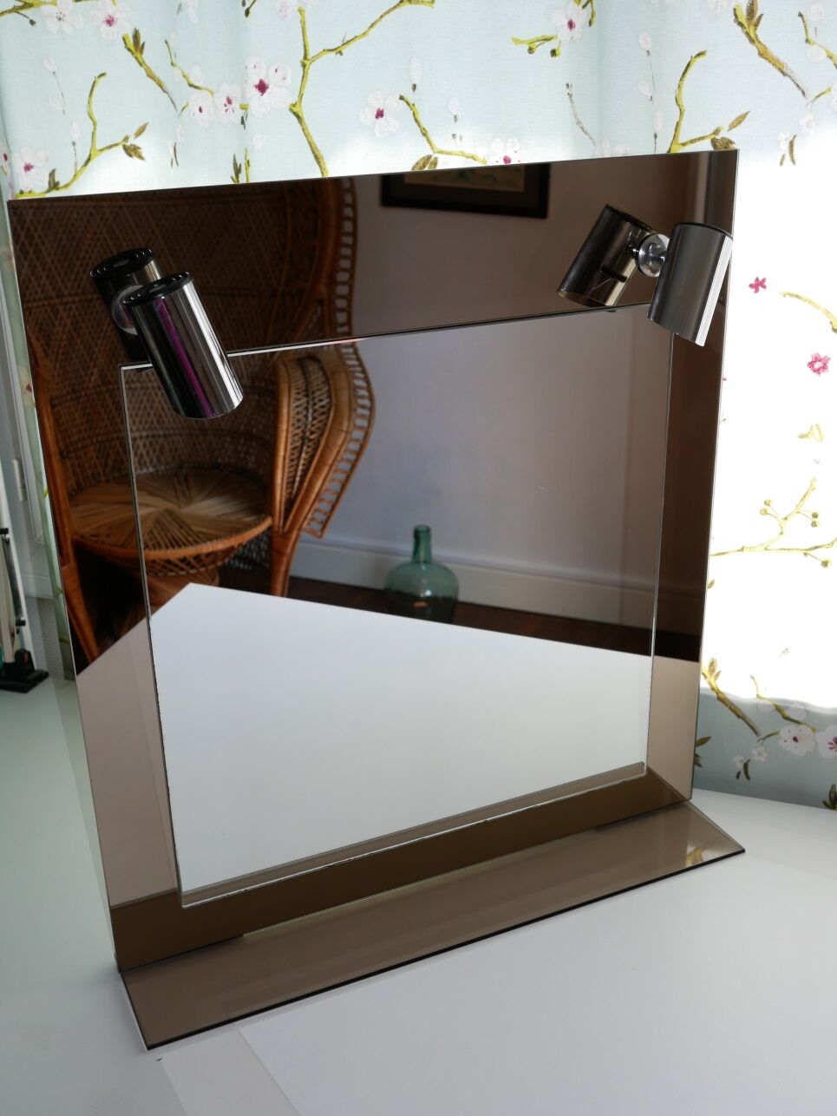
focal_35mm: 40
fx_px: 1289
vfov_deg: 46.8
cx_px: 418
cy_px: 558
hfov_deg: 36.0
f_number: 4
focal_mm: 20
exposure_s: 1/160
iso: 200
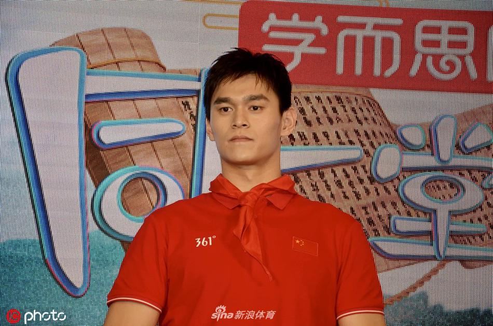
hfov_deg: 11.8
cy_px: 163
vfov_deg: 7.9
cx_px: 246
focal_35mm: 174
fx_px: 2378
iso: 400
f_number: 5.6
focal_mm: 116
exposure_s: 1/100
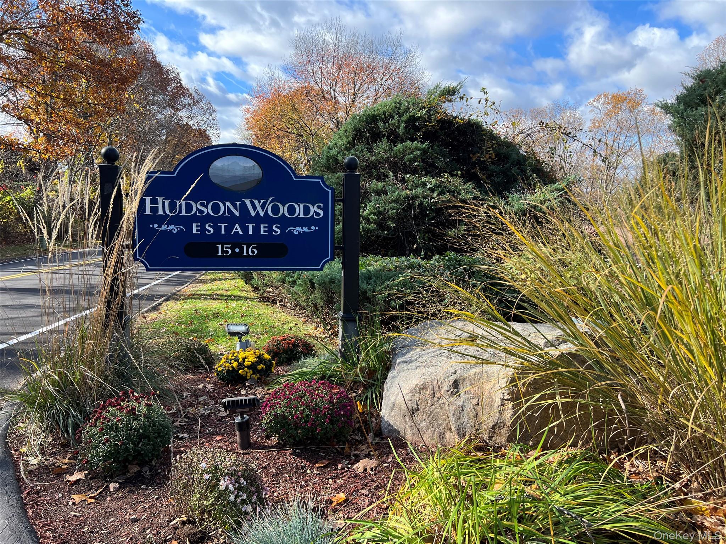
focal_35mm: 26
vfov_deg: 53.1
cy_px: 272
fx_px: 545
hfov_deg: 67.3
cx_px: 363
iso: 50
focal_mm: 5.7
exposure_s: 1/1068
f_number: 1.5
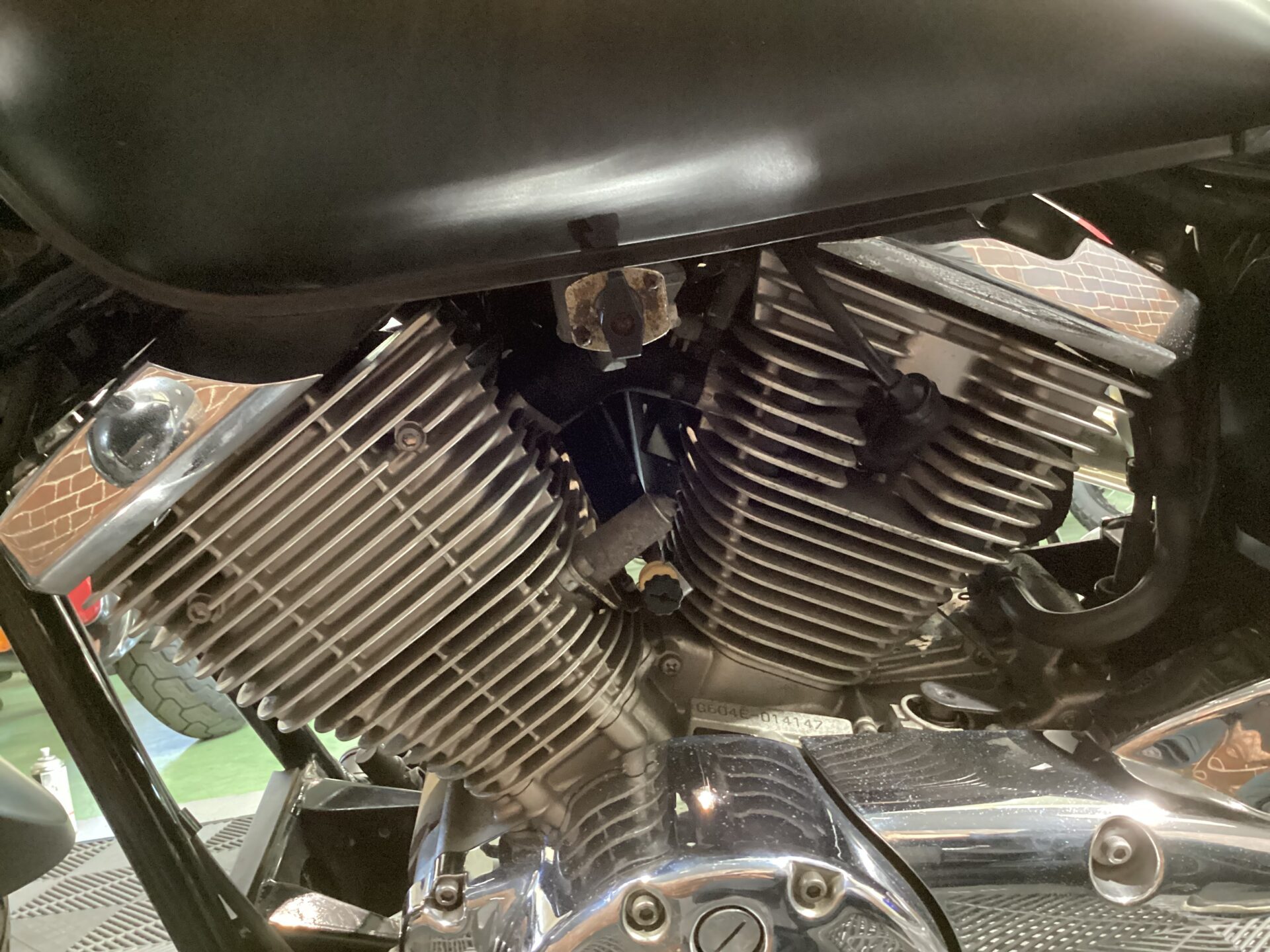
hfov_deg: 58.4
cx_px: 635
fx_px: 1137
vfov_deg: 45.4
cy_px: 476
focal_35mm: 31
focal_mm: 3.3
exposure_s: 1/20
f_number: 2.4
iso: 800
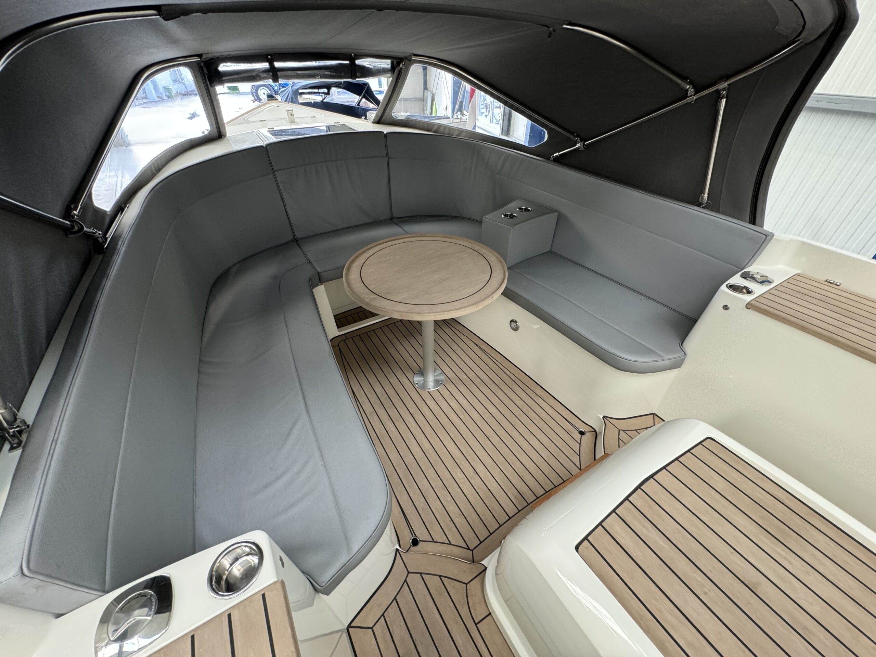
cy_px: 328
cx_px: 438
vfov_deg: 85.7
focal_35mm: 14
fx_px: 354
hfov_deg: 102.1
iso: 250
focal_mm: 2.22
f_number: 2.2
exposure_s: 1/50
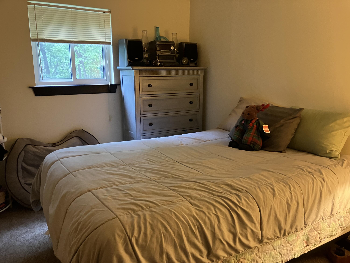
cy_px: 132
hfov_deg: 63.4
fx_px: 283
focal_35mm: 28
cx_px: 175
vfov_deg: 49.7
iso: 400
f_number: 1.8
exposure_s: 1/30
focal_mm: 3.99
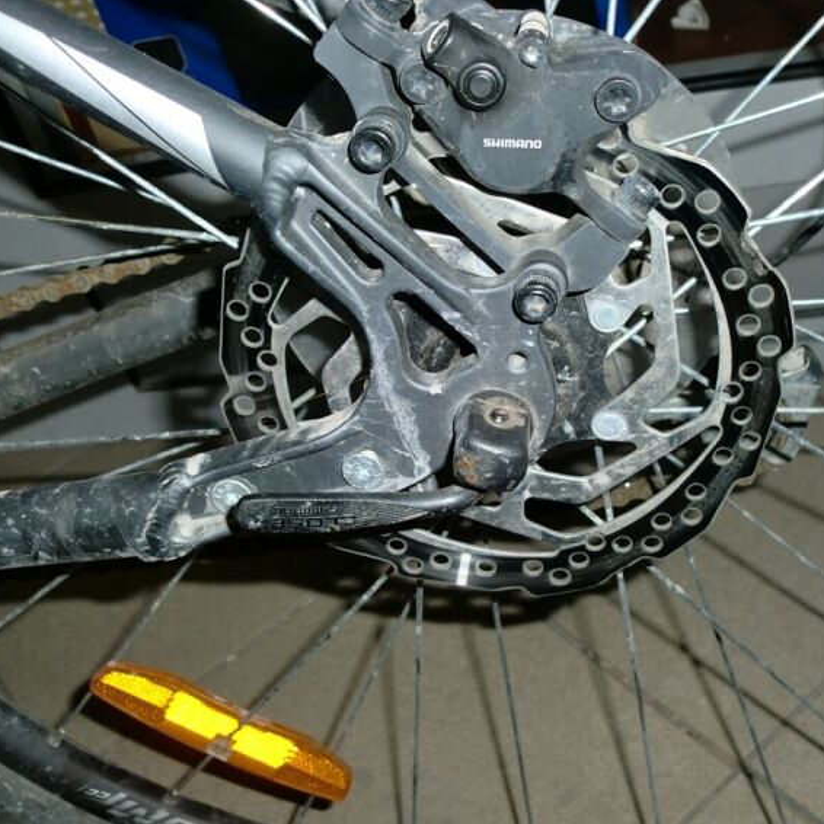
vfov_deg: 40.0
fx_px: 1131
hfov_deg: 40.0
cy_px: 417
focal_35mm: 42
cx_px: 460
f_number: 3.1
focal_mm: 6.3
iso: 64
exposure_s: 1/50
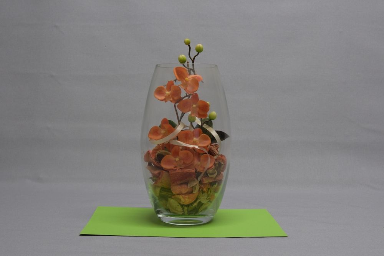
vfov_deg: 26.0
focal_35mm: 52
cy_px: 128
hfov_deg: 38.2
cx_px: 192
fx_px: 555
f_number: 9
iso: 500
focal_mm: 35
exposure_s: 1/4
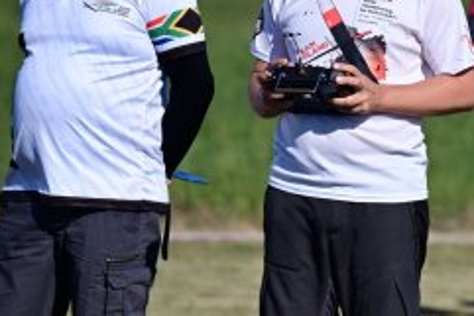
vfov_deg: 2.5
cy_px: 53
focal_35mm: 557
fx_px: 7338
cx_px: 420
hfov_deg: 3.7
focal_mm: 270
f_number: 6
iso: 800
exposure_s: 1/8000
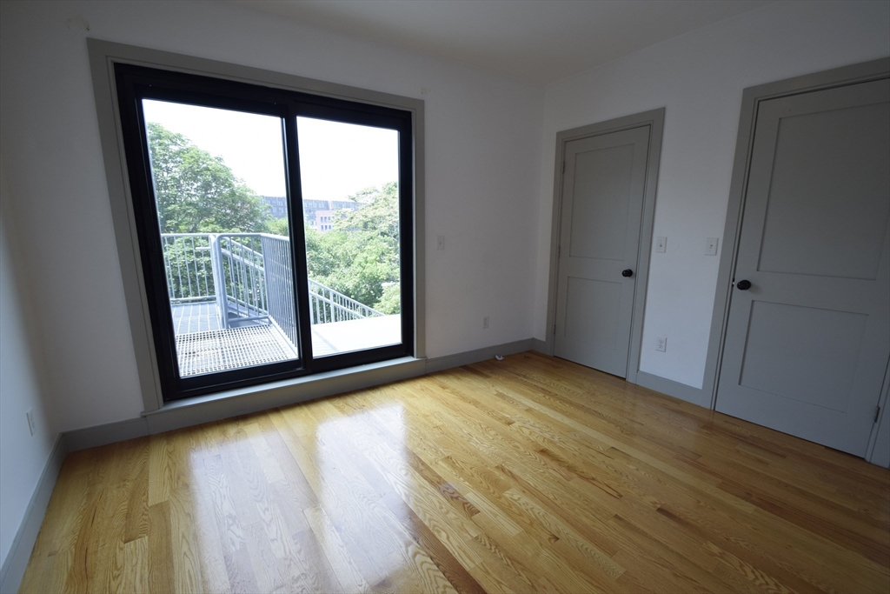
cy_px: 297
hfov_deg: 100.4
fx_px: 371
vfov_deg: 77.3
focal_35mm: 15
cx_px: 445
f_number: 6.3
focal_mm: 10
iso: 400
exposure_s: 1/160
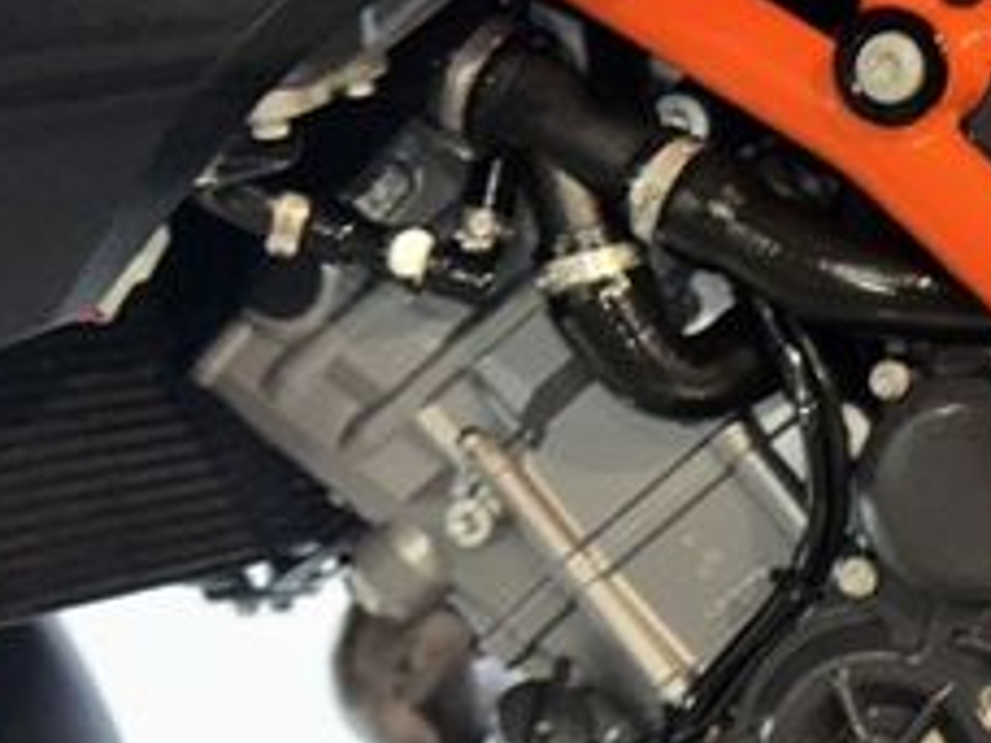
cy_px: 826
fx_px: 3865
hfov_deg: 14.2
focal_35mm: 135
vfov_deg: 10.8
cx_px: 1191
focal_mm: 6.86
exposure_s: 1/14
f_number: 1.78
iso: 100
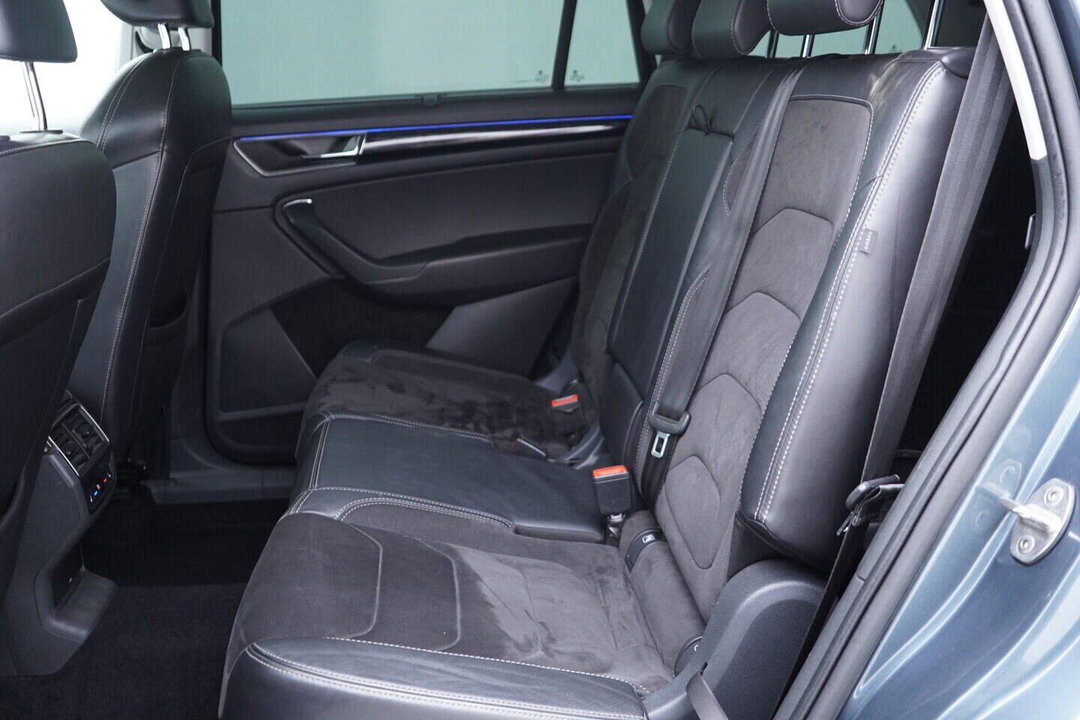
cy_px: 360
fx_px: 1080
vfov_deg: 36.9
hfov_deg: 53.1
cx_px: 540
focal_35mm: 36
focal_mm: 24
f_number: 2.8
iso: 800
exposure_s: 1/40
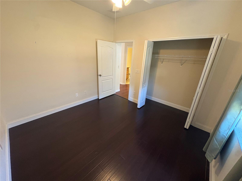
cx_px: 121
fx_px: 98
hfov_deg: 102.1
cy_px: 90
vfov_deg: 85.7
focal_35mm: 14
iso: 400
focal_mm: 2.22
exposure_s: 1/60
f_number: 2.2
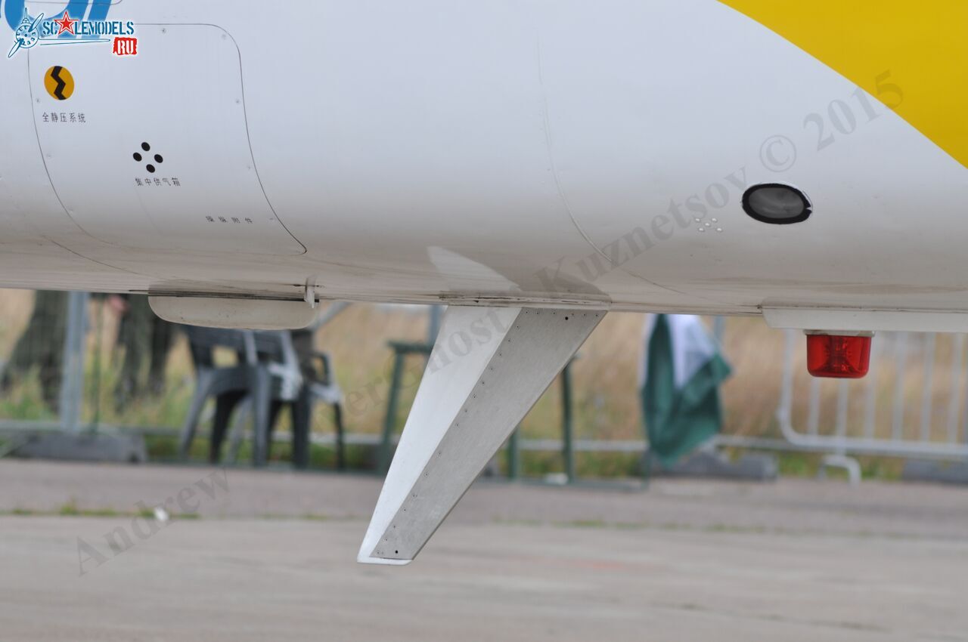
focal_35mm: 255
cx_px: 484
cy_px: 321
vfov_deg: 5.4
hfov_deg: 8.1
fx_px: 6848
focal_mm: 170
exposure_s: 1/100
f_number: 8
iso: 200
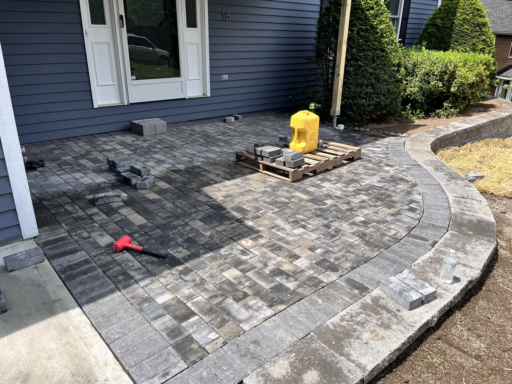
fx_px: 385
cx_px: 256
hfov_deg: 67.3
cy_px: 192
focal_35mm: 26
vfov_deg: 53.1
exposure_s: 1/2463
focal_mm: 5.1
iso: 50
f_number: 1.6
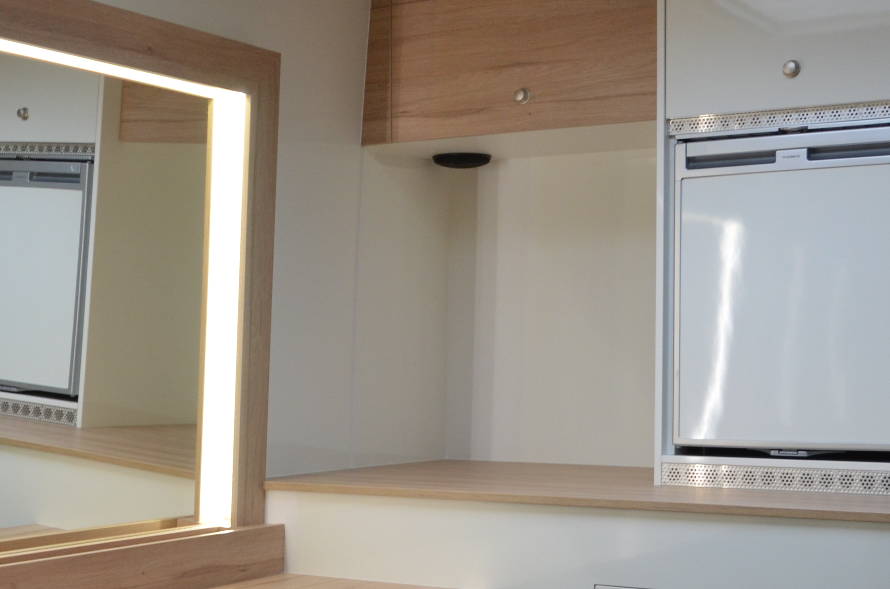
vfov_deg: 22.6
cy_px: 456
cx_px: 250
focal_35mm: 59
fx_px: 1456
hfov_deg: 33.5
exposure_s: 1/60
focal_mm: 16
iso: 500
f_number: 4
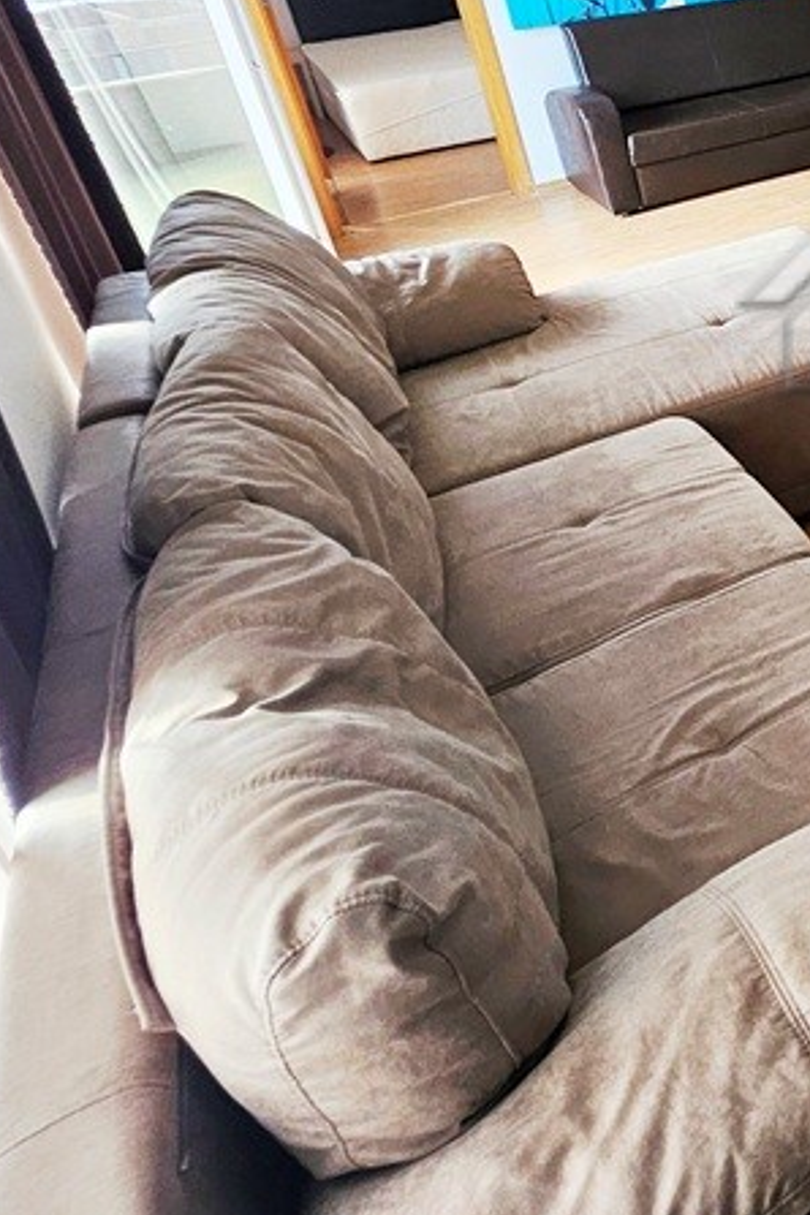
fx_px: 1046
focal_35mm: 31
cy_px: 321
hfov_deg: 30.0
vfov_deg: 57.6
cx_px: 1139
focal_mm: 1.7
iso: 64
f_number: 2.2
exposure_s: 1/50
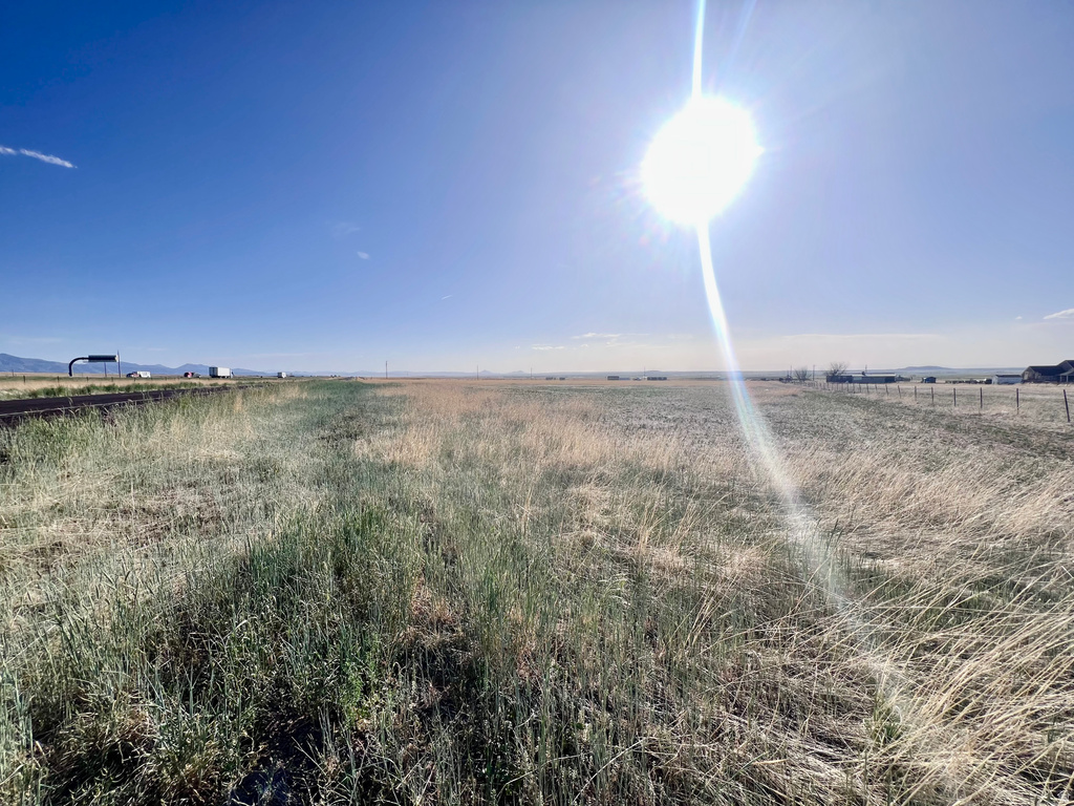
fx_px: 403
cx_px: 537
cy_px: 403
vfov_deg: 89.9
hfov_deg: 106.2
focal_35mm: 13
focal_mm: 1.57
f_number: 1.8
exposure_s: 1/1130
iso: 32
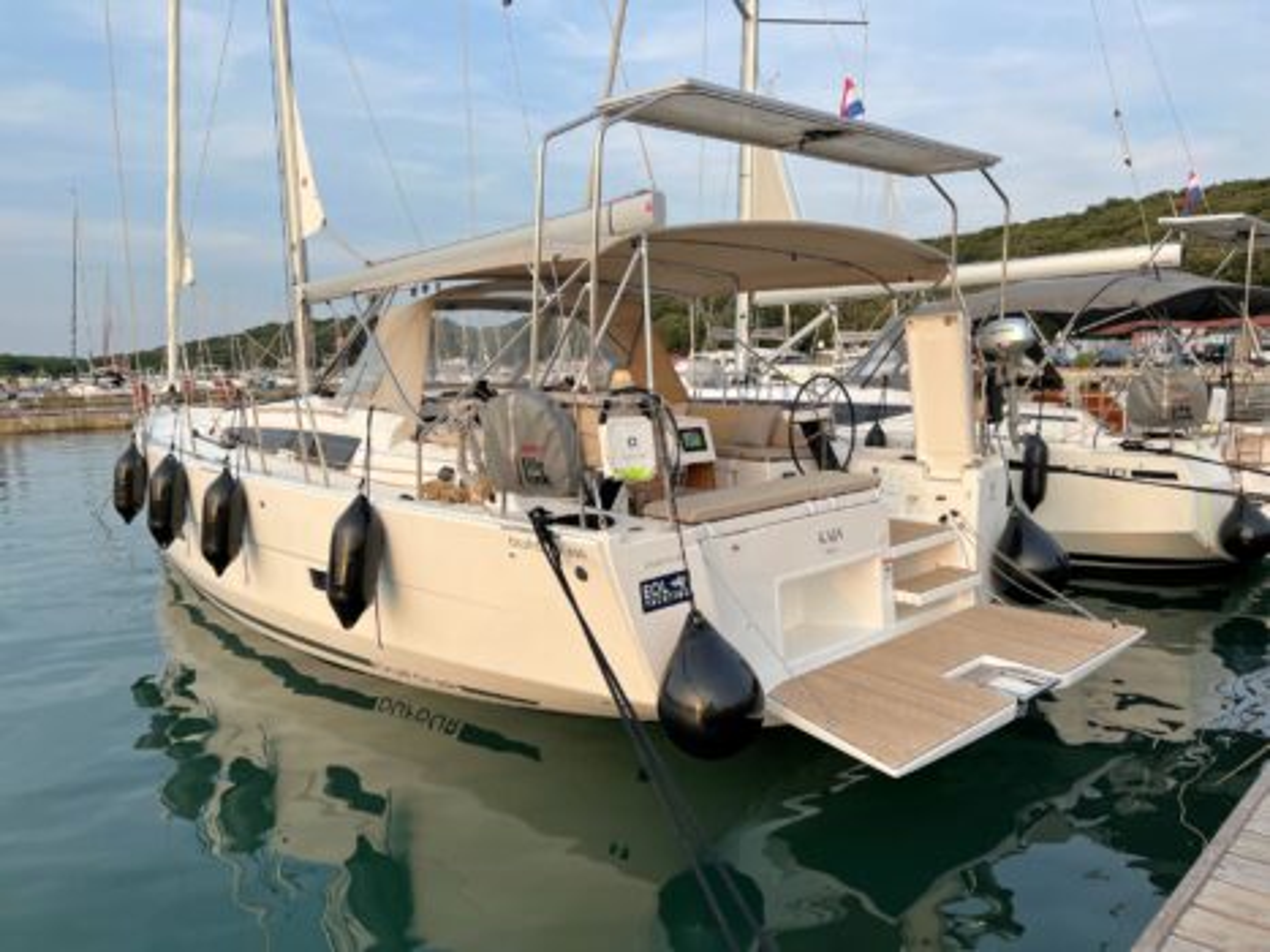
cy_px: 476
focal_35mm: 26
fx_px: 954
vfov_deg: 53.0
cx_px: 635
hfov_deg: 67.3
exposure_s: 1/814
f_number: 1.5
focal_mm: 5.7
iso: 50
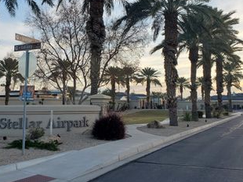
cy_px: 61
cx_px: 81
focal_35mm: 42
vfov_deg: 34.0
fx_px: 295
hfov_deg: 44.2
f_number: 2.4
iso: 50
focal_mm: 4.3
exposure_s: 1/398
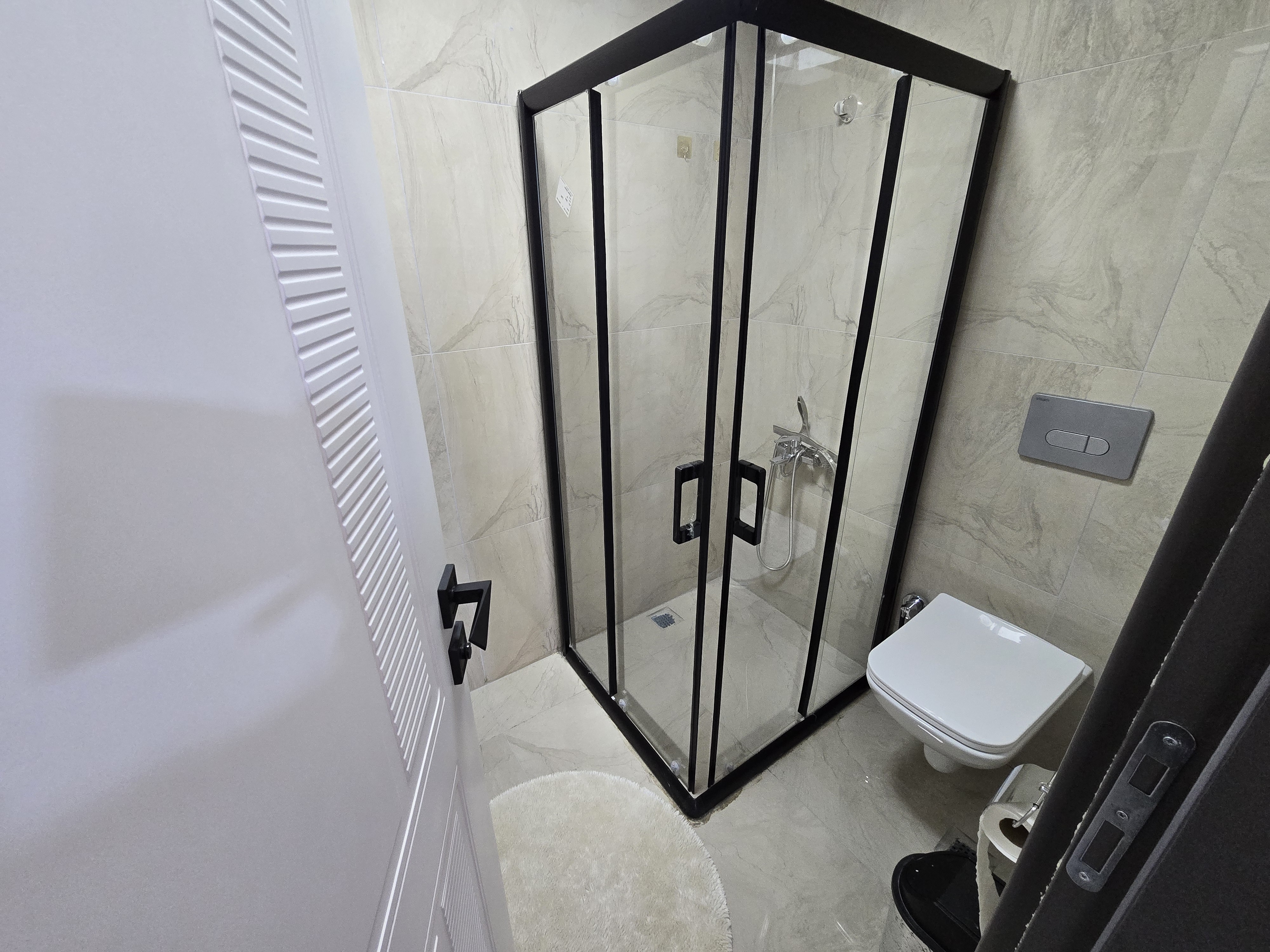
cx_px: 635
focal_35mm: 13
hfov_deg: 106.2
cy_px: 476
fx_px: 477
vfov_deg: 89.9
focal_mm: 2.2
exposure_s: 1/100
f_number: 2.2
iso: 500
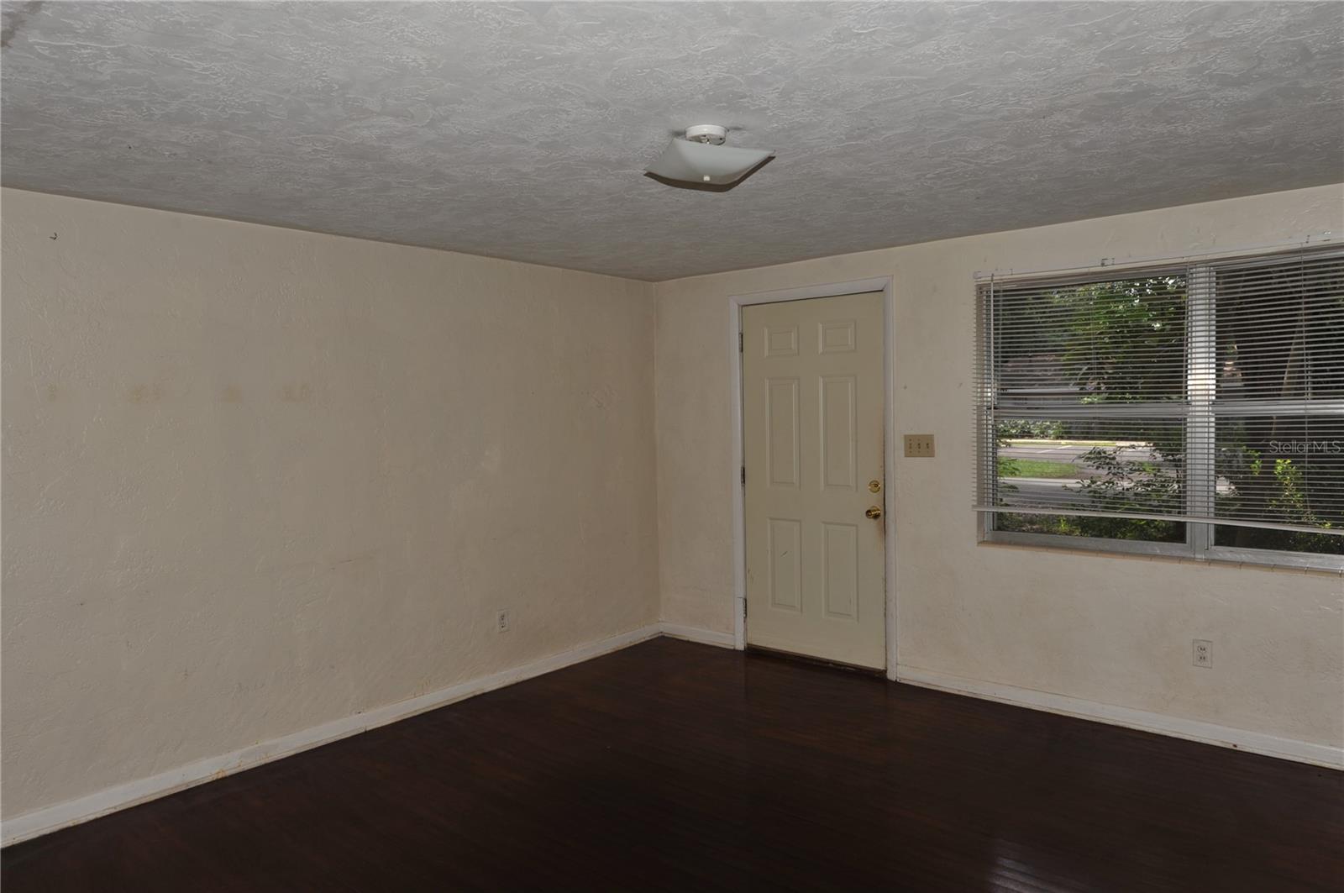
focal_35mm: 24
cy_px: 446
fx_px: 895
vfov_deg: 53.0
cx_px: 672
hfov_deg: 73.8
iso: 200
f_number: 8
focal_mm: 24
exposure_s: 1/60
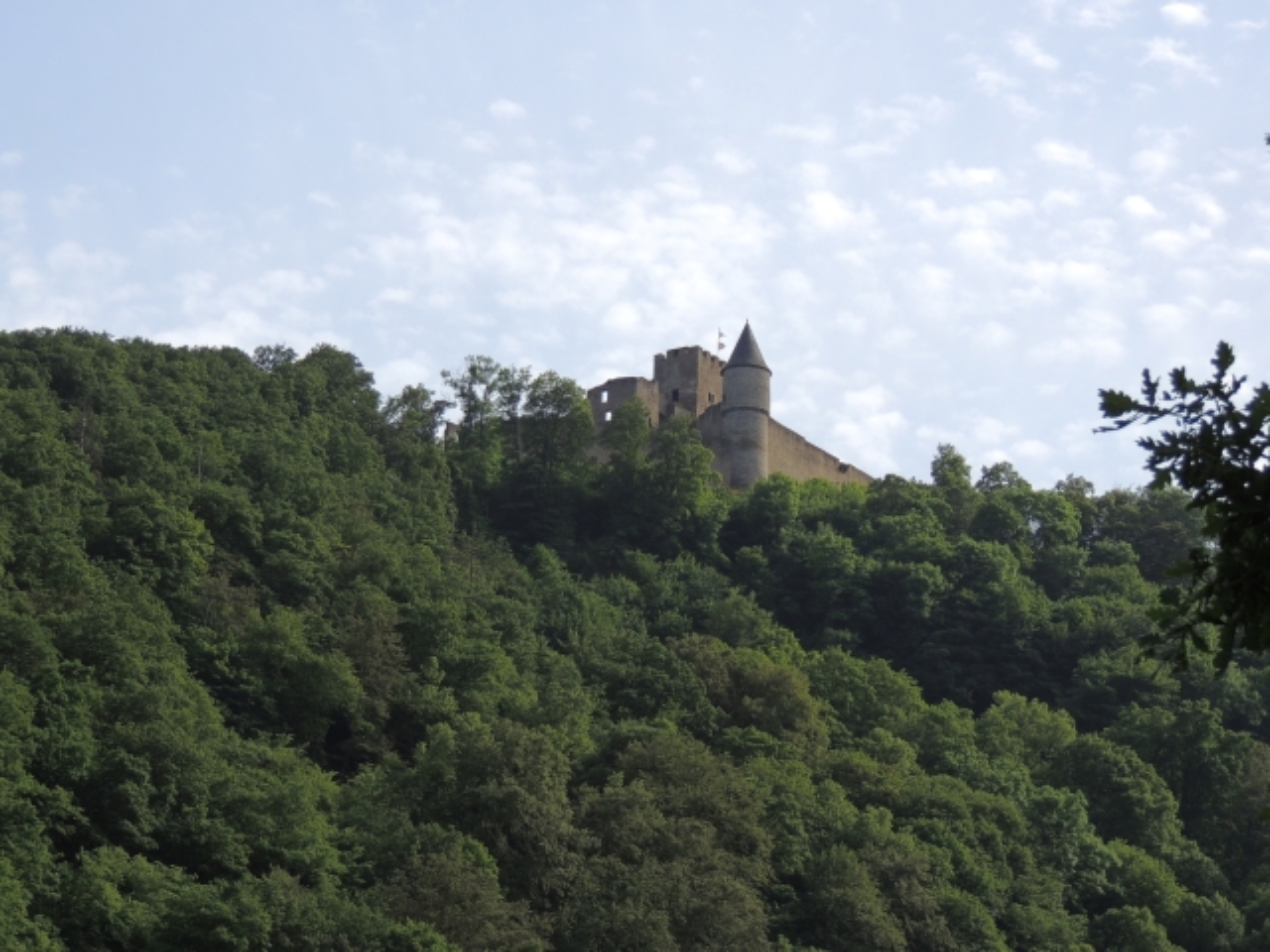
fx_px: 3669
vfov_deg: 14.8
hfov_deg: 19.6
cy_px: 476
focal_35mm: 100
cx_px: 635
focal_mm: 17.8
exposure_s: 1/500
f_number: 4.1
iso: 100
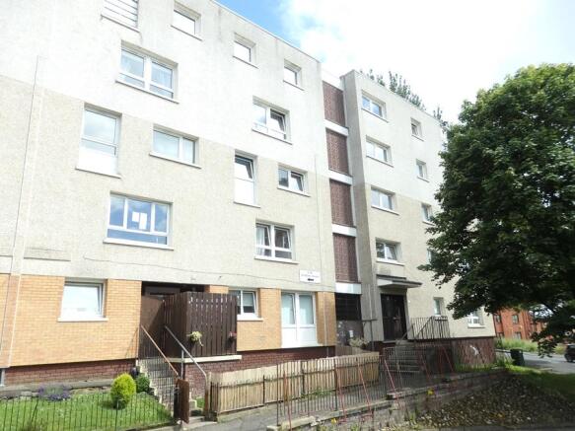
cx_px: 288
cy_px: 216
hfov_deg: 69.4
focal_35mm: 25
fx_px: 415
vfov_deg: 54.9
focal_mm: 4.5
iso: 125
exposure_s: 1/800
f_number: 3
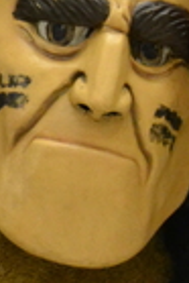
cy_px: 371
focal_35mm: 321
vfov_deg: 6.4
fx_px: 2519
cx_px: 267
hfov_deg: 4.3
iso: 2000
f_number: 4.5
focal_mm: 29
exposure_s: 1/60
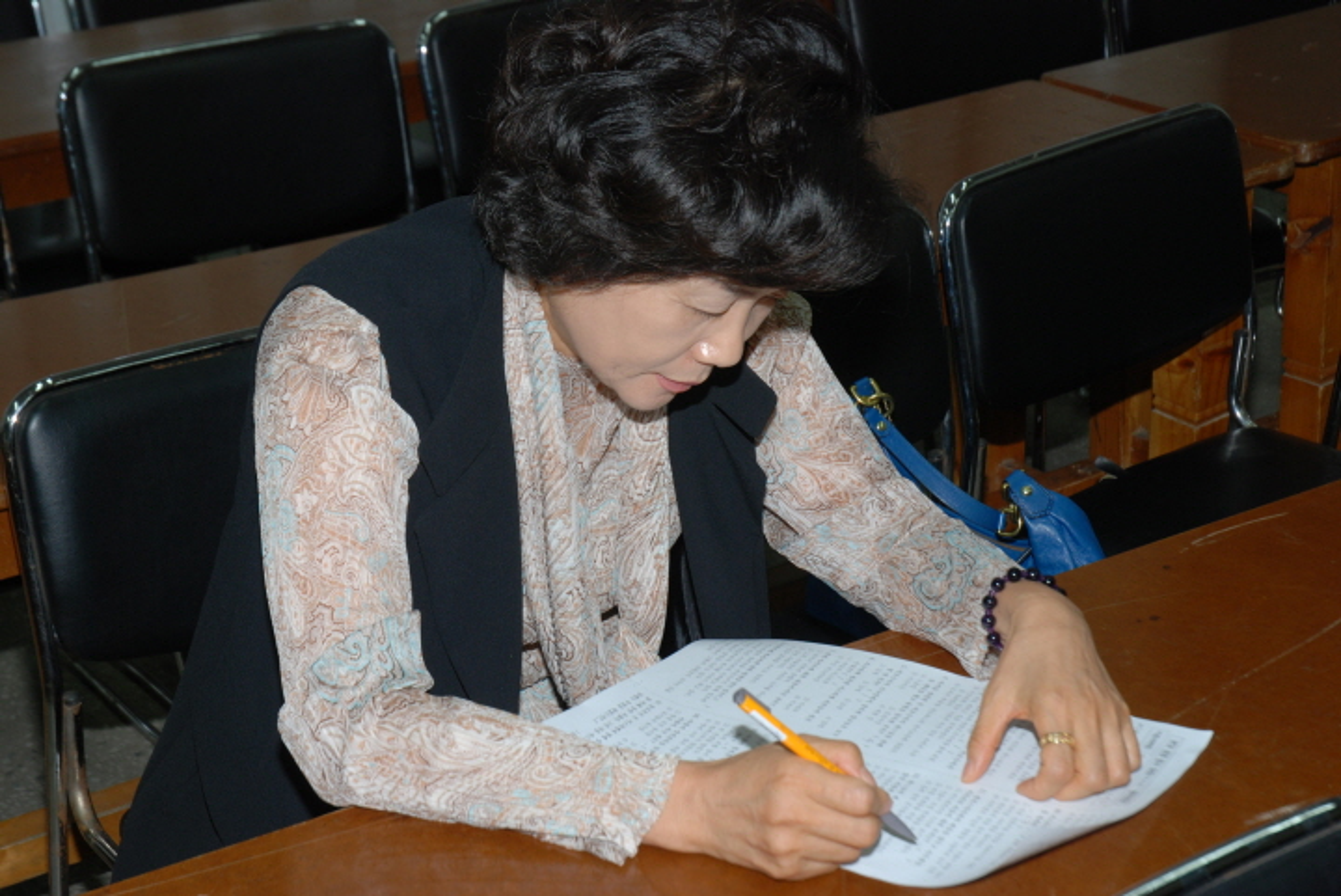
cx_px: 670
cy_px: 448
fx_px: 2572
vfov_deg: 19.8
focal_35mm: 69
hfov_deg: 29.2
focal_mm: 46
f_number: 8
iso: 200
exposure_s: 1/60
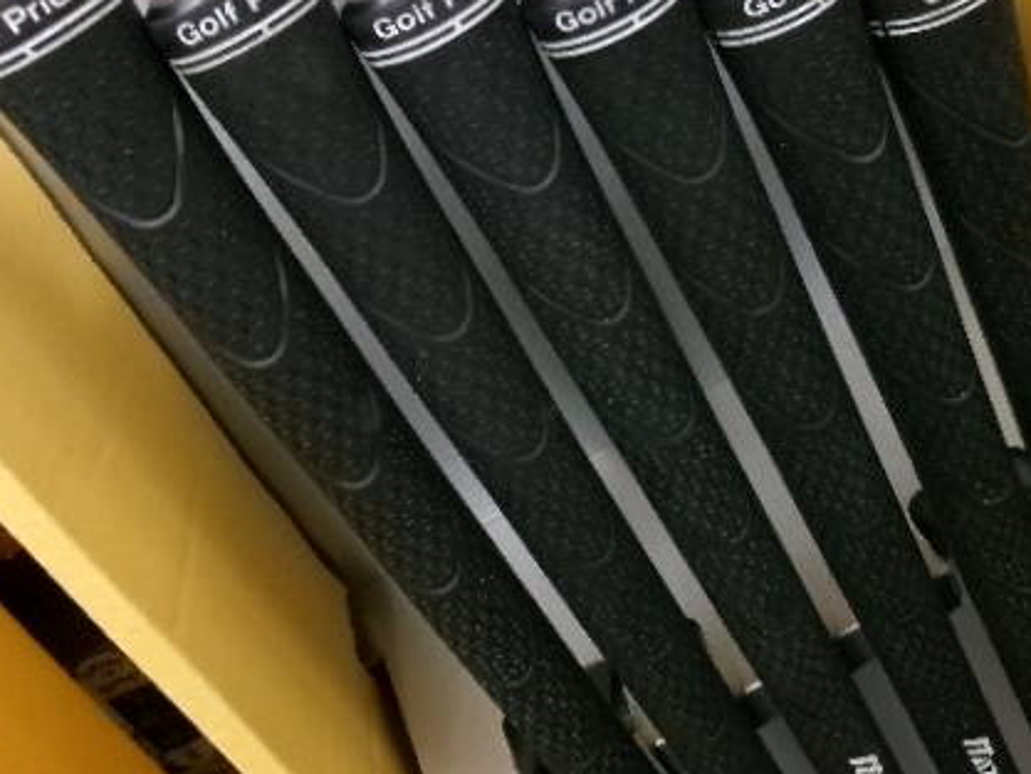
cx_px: 648
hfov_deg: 43.5
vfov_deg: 33.6
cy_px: 401
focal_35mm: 43
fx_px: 1281
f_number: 3.9
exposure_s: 1/34
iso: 800
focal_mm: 5.1
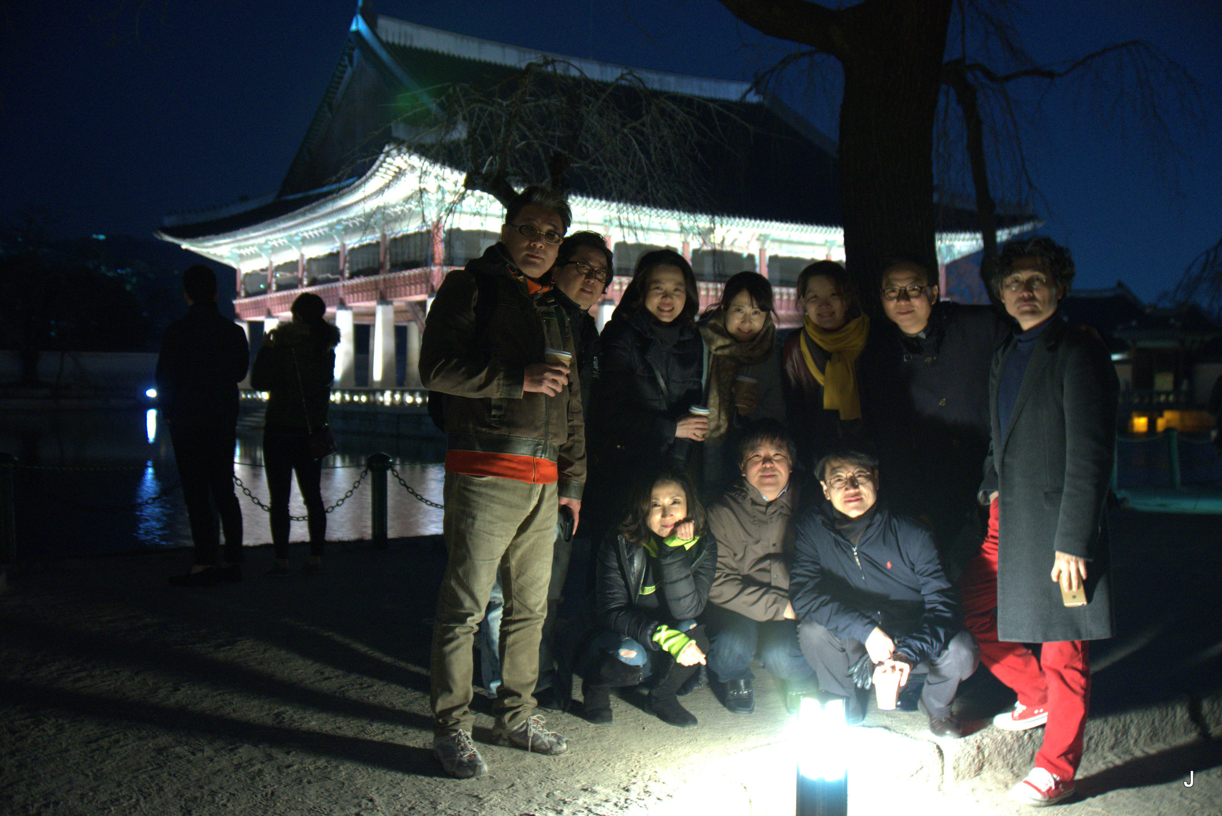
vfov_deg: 36.9
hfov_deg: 53.1
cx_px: 611
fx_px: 1223
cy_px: 408
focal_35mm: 36
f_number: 2.8
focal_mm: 24
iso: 1600
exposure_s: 1/5
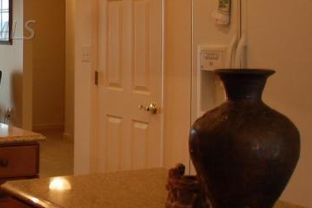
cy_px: 30
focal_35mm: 107
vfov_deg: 12.7
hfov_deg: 18.1
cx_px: -64
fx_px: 927
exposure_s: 1/50
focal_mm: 22
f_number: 3.8
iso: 400
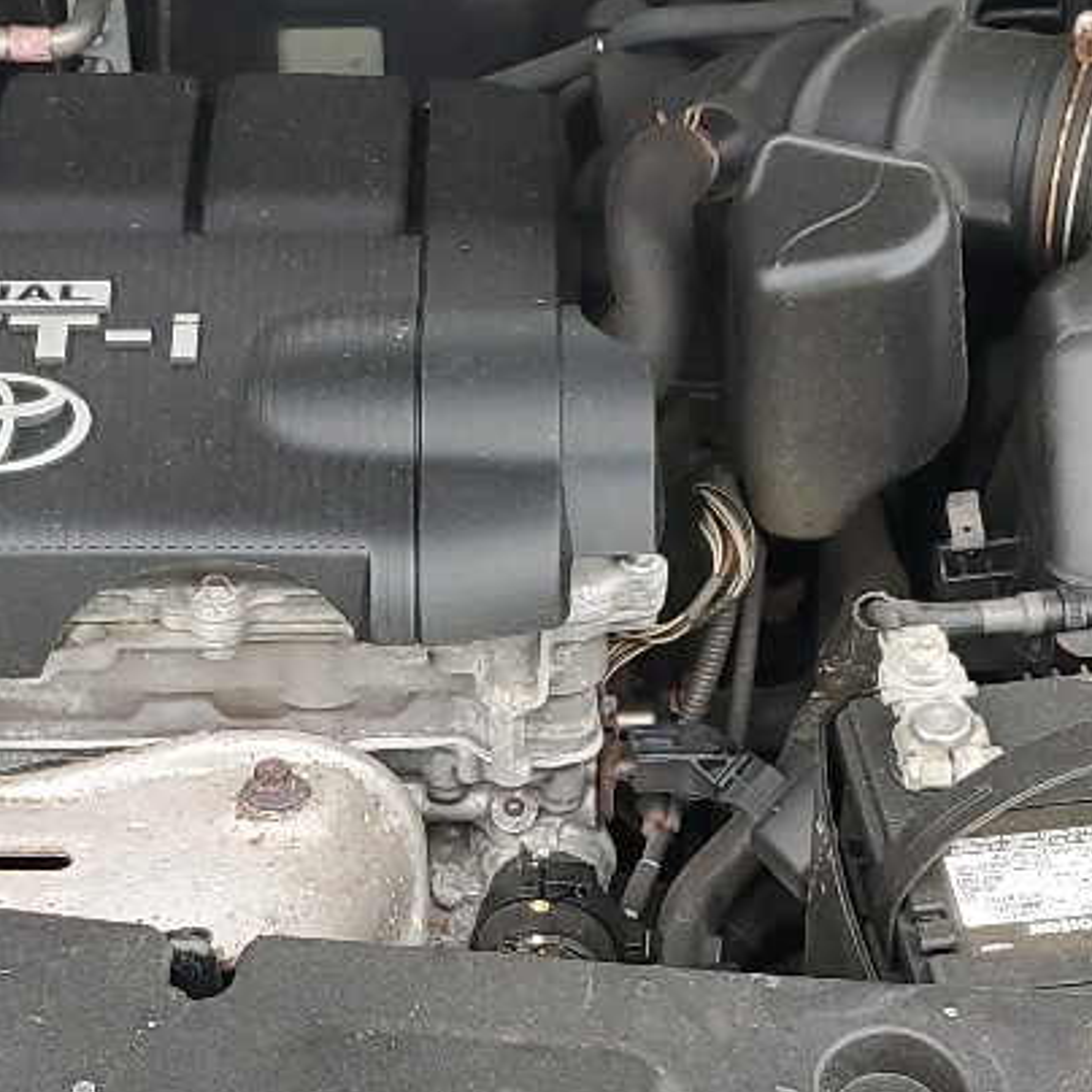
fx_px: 3248
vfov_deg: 18.9
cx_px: 322
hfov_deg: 19.0
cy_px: 897
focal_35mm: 91
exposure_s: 1/120
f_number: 1.5
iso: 77
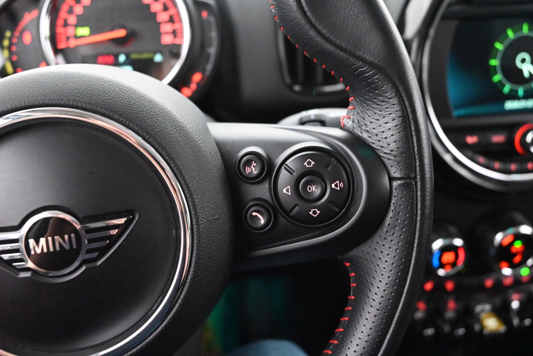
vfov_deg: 37.9
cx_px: 266
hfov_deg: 54.4
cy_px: 178
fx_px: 518
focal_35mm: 35
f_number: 5
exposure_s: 1/60
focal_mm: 35
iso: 16000
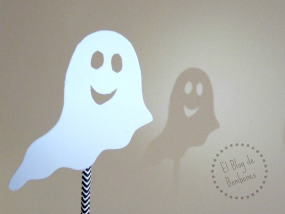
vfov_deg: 51.4
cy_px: 107
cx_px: 142
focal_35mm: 27
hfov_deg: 65.3
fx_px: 222
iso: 800
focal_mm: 4.8
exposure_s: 1/60
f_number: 2.8
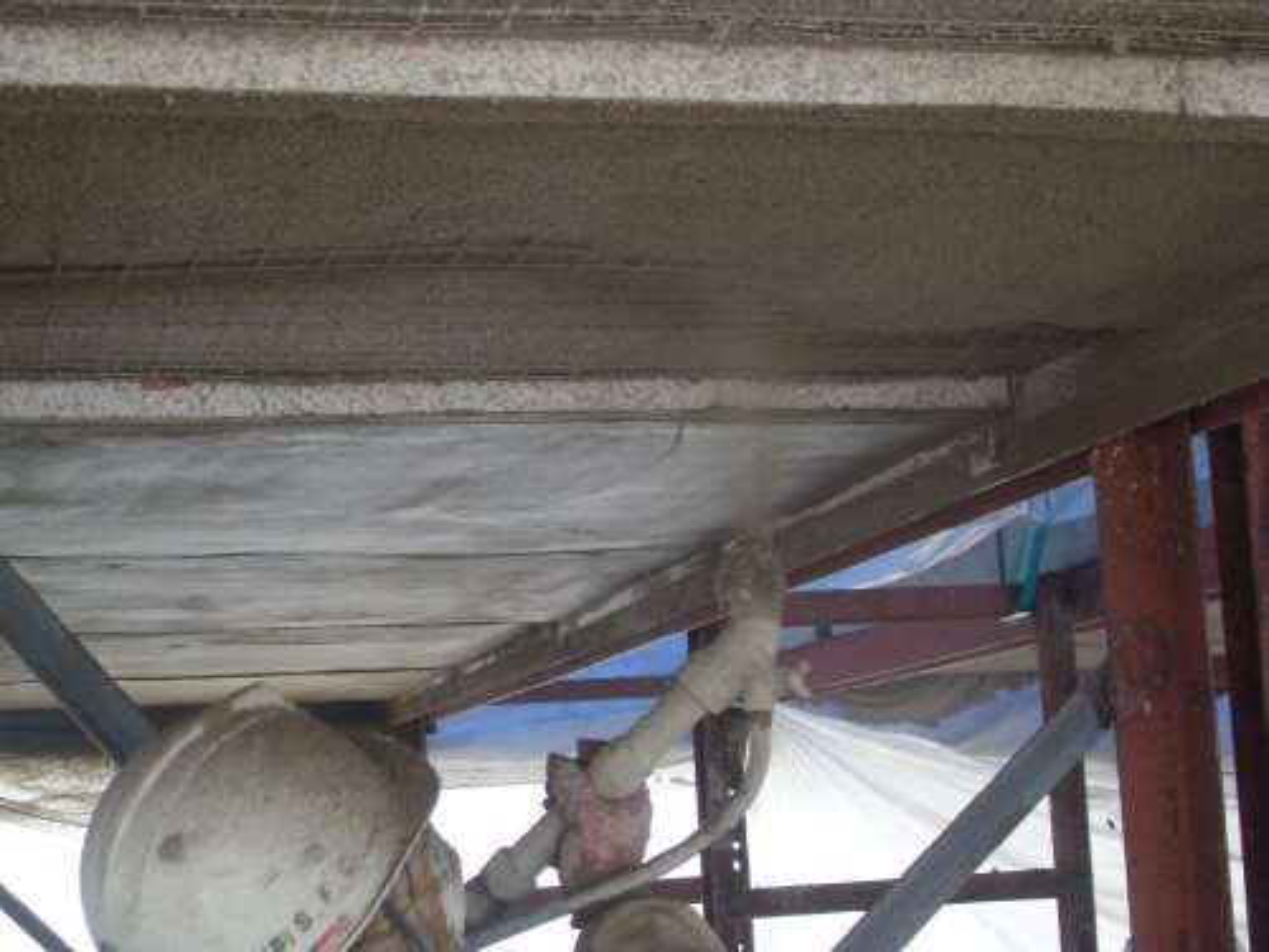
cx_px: 634
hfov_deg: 26.3
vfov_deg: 19.9
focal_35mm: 74
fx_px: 2713
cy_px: 476
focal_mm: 11.8
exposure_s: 1/90
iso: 100
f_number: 4
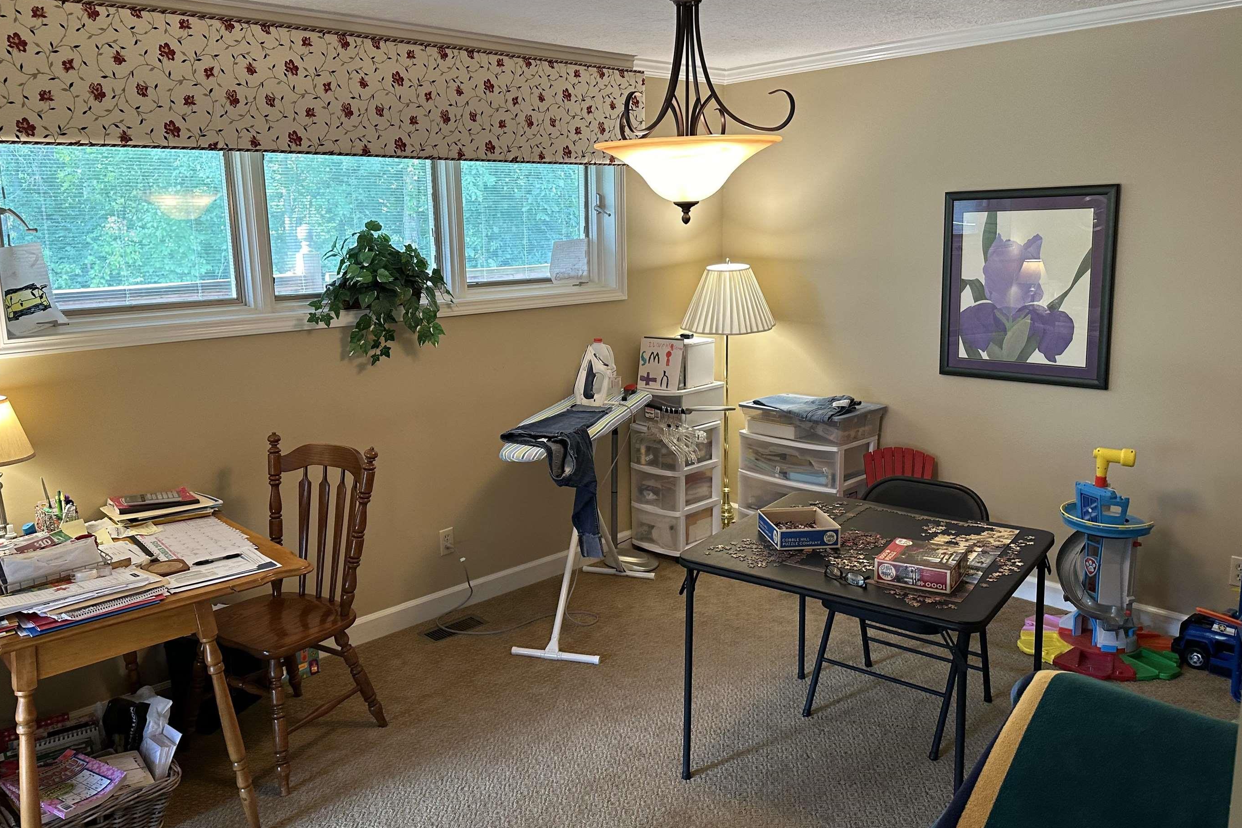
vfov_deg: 46.4
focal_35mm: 28
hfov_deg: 65.4
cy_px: 402
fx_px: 966
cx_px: 582
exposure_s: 1/60
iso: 160
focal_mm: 6.86
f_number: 1.78
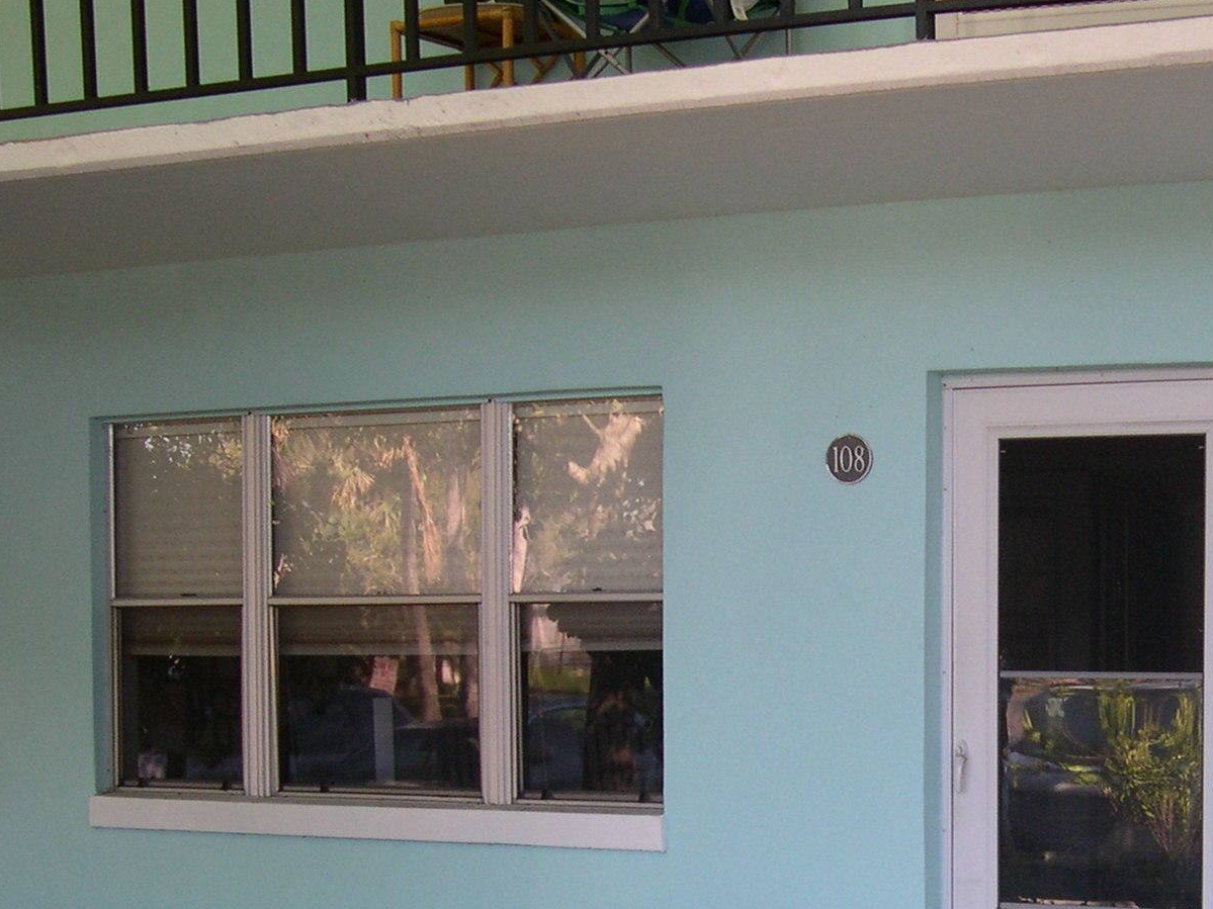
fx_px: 2523
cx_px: 1040
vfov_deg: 20.1
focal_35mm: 72
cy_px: 777
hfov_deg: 26.3
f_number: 2.8
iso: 100
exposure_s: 1/178
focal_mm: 8
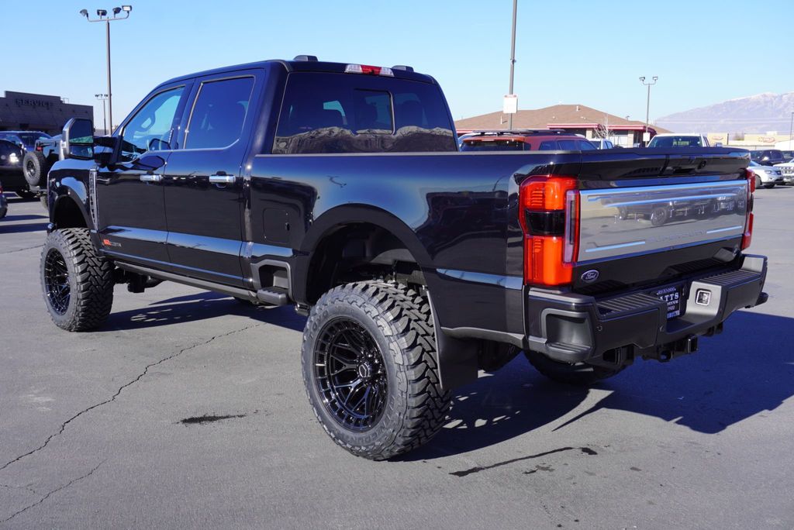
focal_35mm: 34
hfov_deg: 55.1
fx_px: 761
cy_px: 265
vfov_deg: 38.4
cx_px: 397
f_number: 8
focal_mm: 23
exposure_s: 1/125
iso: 100
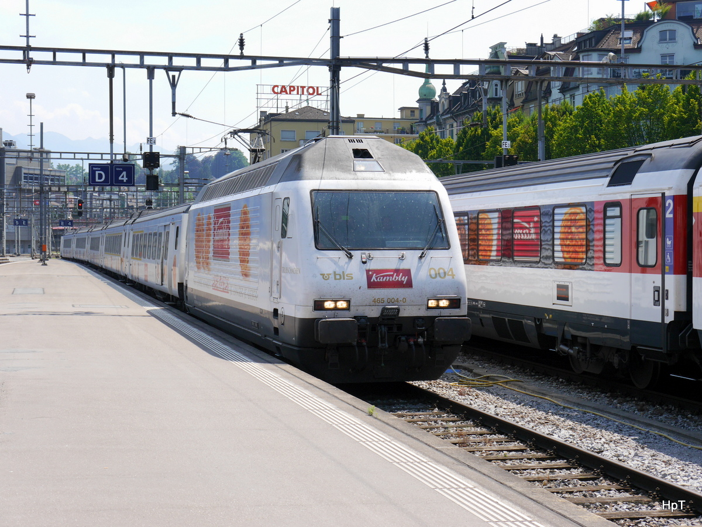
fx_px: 1338
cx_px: 351
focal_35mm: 66
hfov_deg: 29.4
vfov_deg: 22.3
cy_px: 264
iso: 160
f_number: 8
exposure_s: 1/320
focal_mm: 33
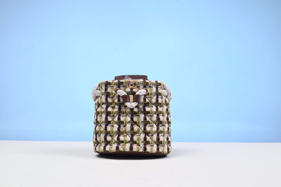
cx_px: 140
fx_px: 312
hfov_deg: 48.4
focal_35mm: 40
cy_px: 94
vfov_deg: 33.4
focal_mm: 40
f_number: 16
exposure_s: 1/2.5
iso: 100
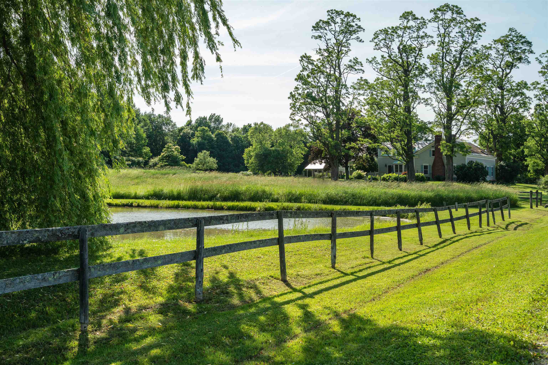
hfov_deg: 54.4
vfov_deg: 37.9
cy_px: 182
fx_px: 533
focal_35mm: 35
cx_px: 274
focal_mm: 35
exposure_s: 1/200
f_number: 8
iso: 320
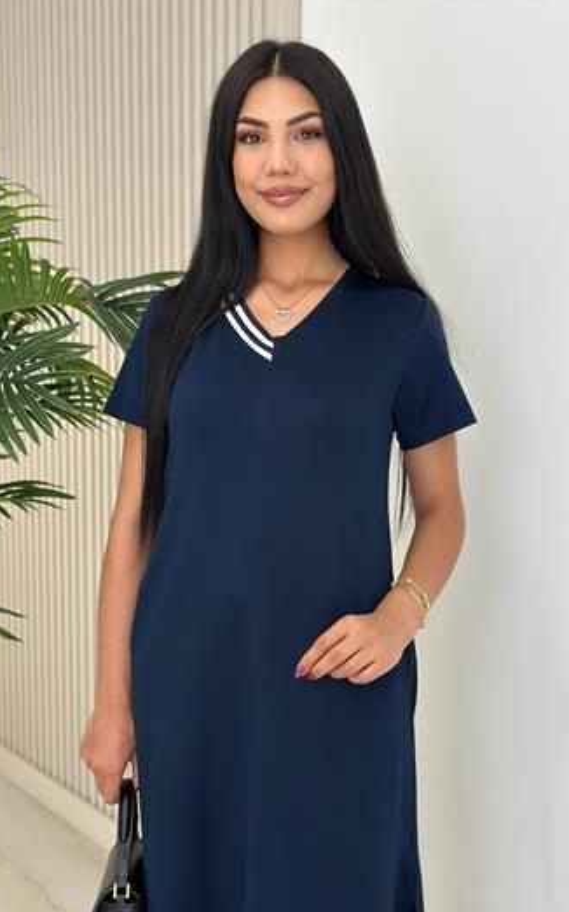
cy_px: 459
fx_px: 1291
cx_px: 276
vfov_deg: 38.9
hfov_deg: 24.9
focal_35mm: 52
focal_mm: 6.86
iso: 80
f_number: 1.78
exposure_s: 1/208
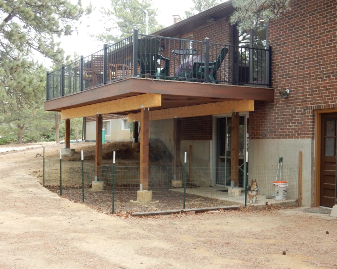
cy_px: 135
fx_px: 539
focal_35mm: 54
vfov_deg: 28.1
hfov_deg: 34.7
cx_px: 173
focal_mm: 9
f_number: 4.5
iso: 125
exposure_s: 1/50
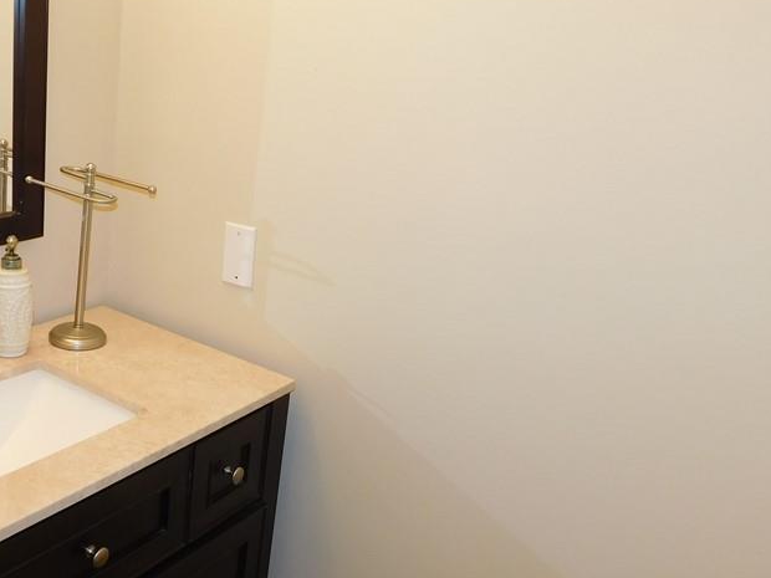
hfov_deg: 48.2
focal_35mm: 38
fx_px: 846
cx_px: 257
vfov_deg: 37.7
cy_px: 261
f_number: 3
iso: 125
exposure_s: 1/30
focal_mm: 4
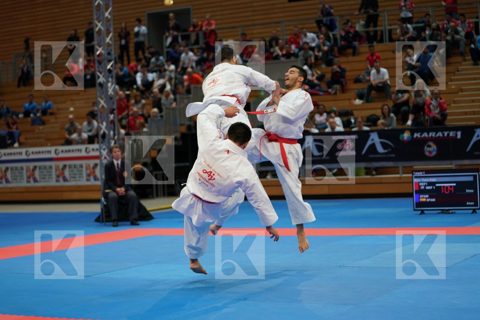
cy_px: 160
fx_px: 933
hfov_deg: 28.8
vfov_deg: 19.5
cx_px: 240
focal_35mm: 70
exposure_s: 1/500
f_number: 2.8
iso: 800
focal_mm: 70
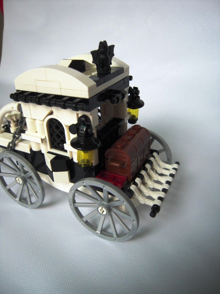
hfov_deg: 49.7
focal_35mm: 28
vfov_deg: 63.4
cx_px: 110
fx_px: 237
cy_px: 147
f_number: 5.4
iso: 400
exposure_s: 1/200
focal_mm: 5
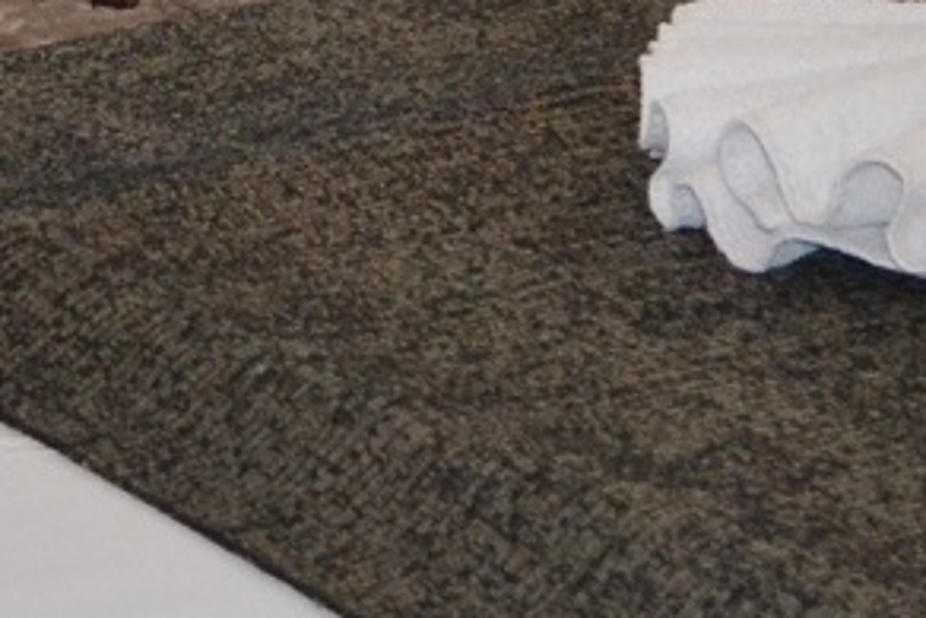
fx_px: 4761
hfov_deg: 10.9
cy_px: -632
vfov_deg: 7.2
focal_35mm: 185
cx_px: -216
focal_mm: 18
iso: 1250
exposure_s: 1/60
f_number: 3.5
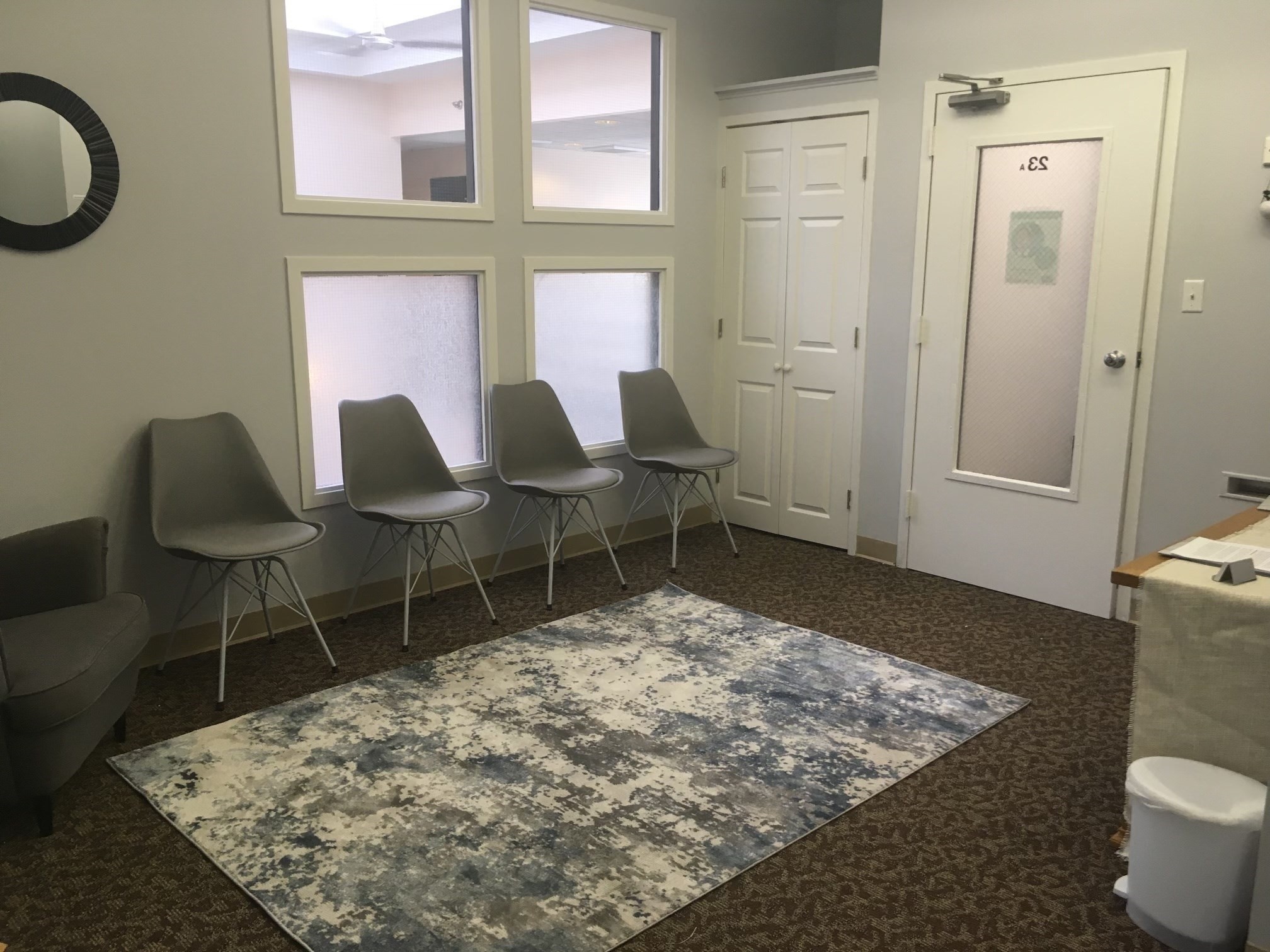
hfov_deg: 61.7
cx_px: 635
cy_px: 476
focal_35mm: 29
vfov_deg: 48.2
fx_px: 1064
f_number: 2.2
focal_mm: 4.15
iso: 50
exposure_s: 1/30
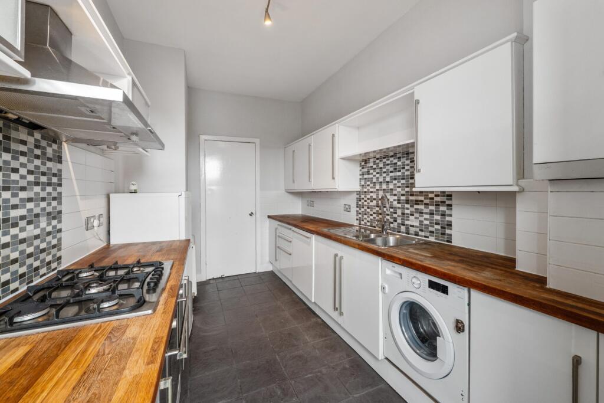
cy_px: 202
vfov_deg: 81.2
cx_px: 302
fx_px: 235
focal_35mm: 14
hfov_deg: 104.2
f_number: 8
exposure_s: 1/5
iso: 640
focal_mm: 14
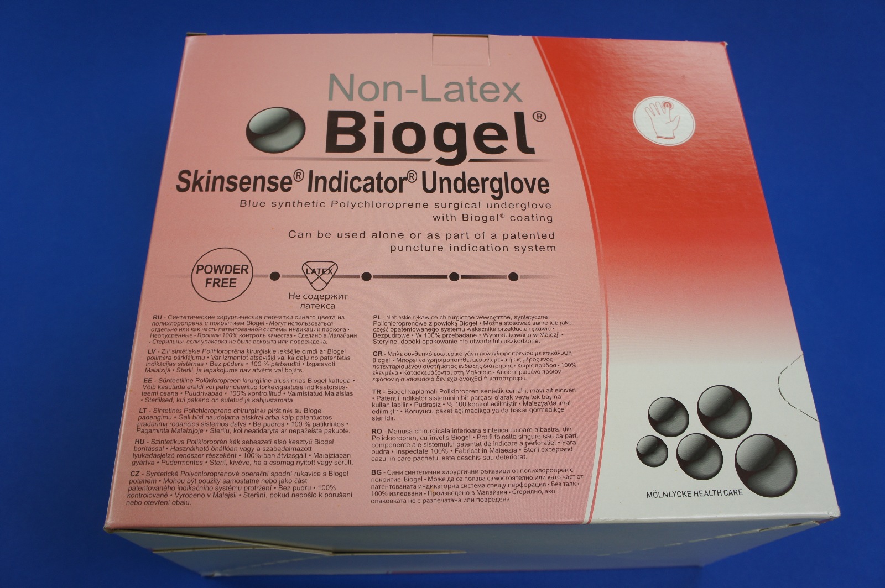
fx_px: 737
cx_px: 442
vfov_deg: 43.5
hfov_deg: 62.0
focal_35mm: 30
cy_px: 294
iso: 200
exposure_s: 1/20
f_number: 5.6
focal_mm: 20
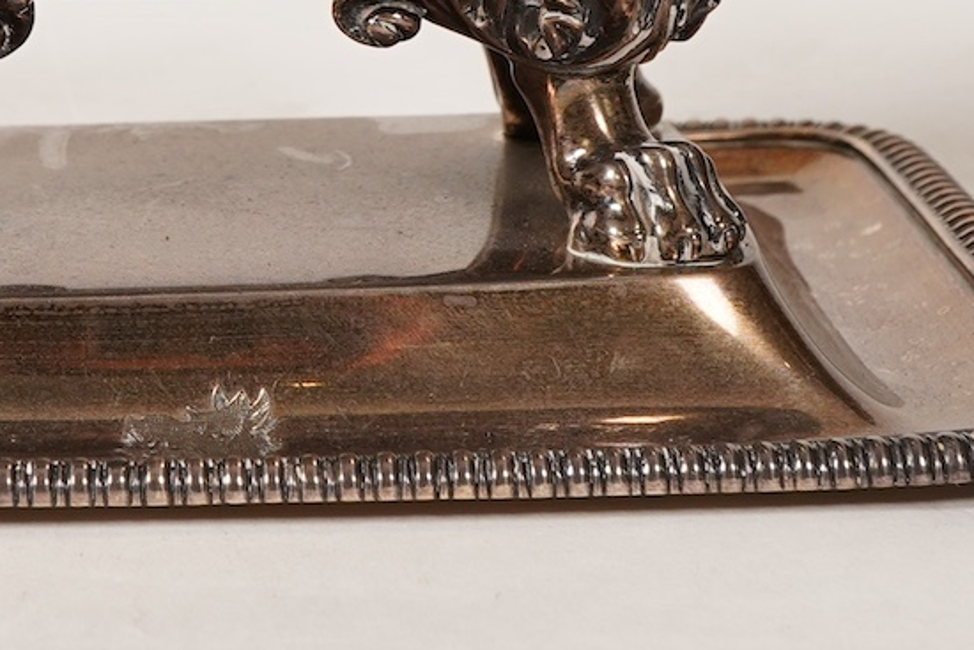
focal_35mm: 138
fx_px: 3734
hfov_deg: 14.8
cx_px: 189
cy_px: -300
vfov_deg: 9.7
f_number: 16
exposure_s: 1/125
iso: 400
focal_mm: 30
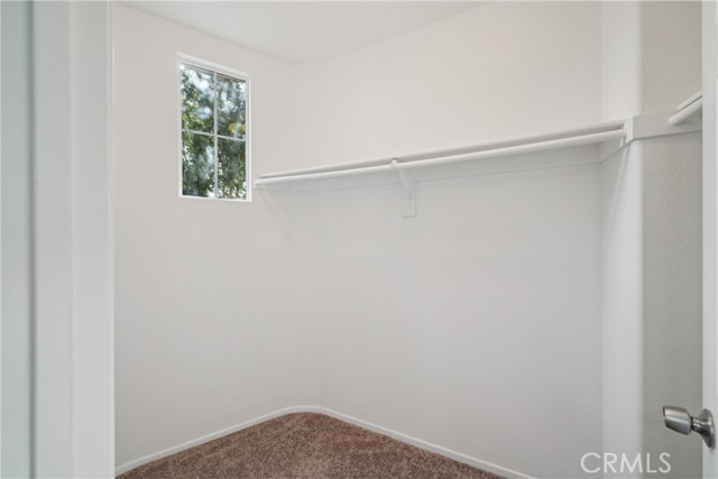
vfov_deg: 85.5
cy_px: 240
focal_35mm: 13
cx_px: 359
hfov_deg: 108.3
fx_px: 259
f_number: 8
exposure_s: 1/30
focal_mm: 13
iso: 400
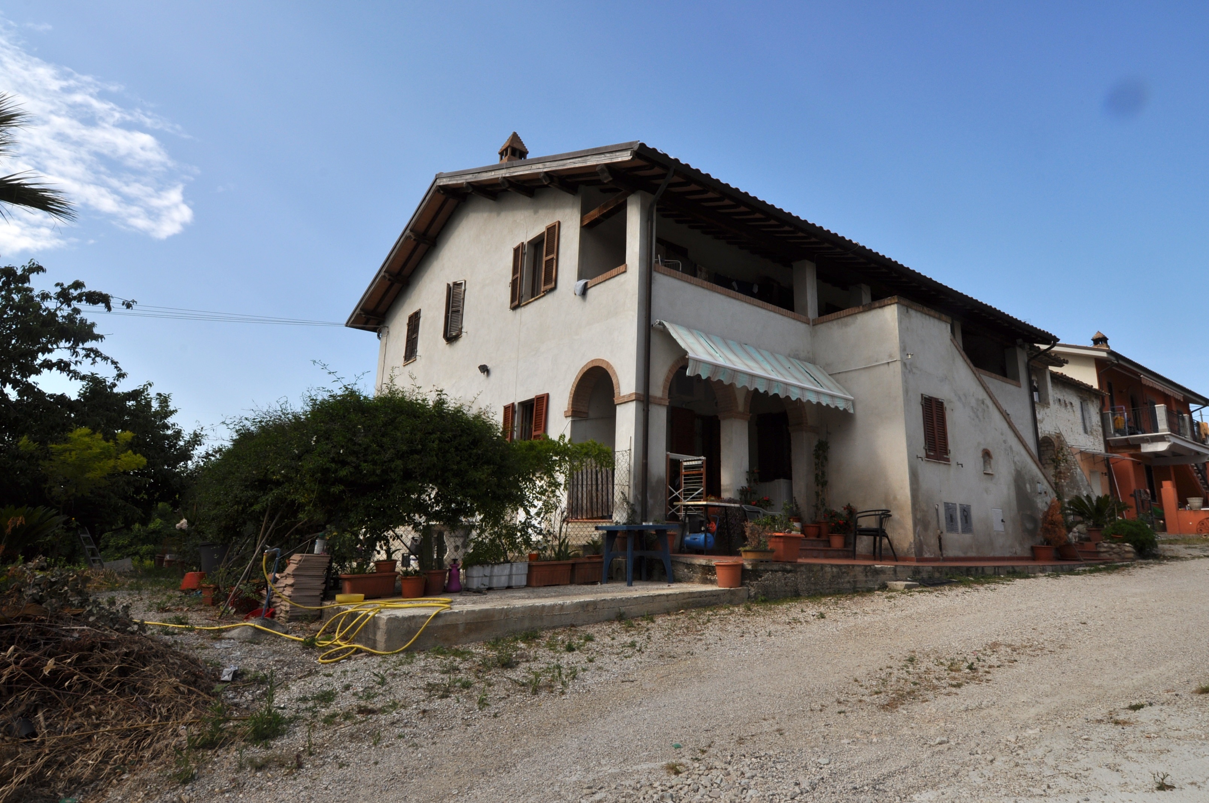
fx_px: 704
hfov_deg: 81.3
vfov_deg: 59.4
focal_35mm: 21
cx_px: 604
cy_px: 402
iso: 200
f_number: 14
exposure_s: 1/200
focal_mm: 14
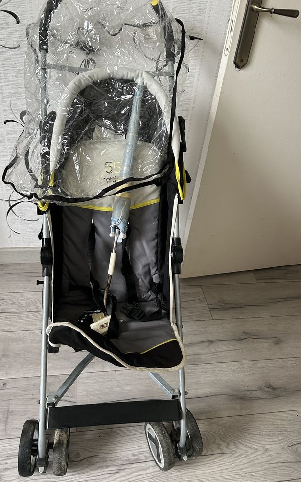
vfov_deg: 66.5
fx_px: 368
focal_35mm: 28
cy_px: 243
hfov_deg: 44.5
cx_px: 142
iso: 125
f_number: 1.5
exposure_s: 1/115
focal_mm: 5.7
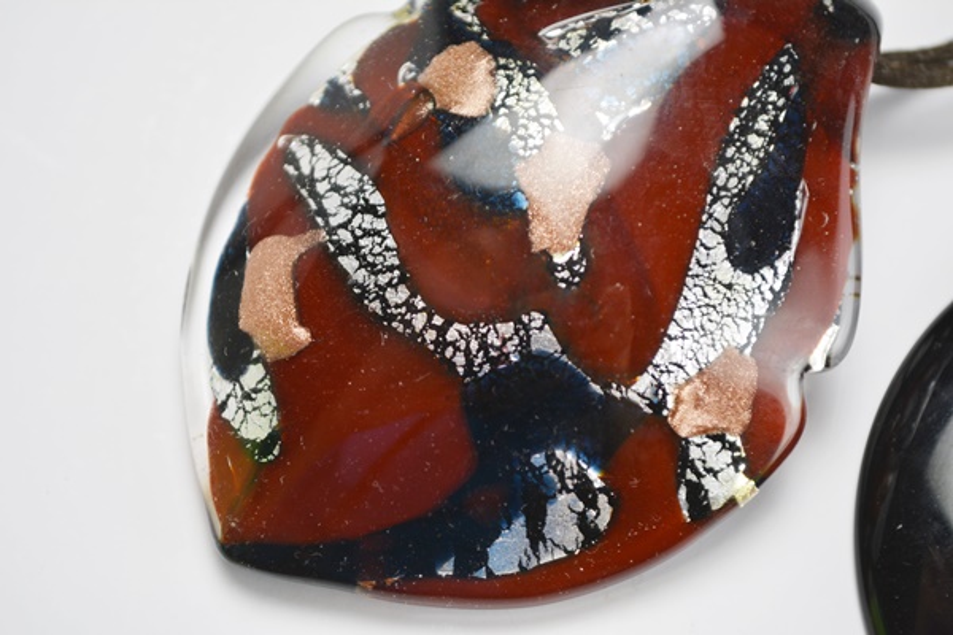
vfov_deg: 16.6
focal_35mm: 82
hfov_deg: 24.6
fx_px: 2184
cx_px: 476
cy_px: 318
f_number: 5.6
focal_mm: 55
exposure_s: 1/125
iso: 250
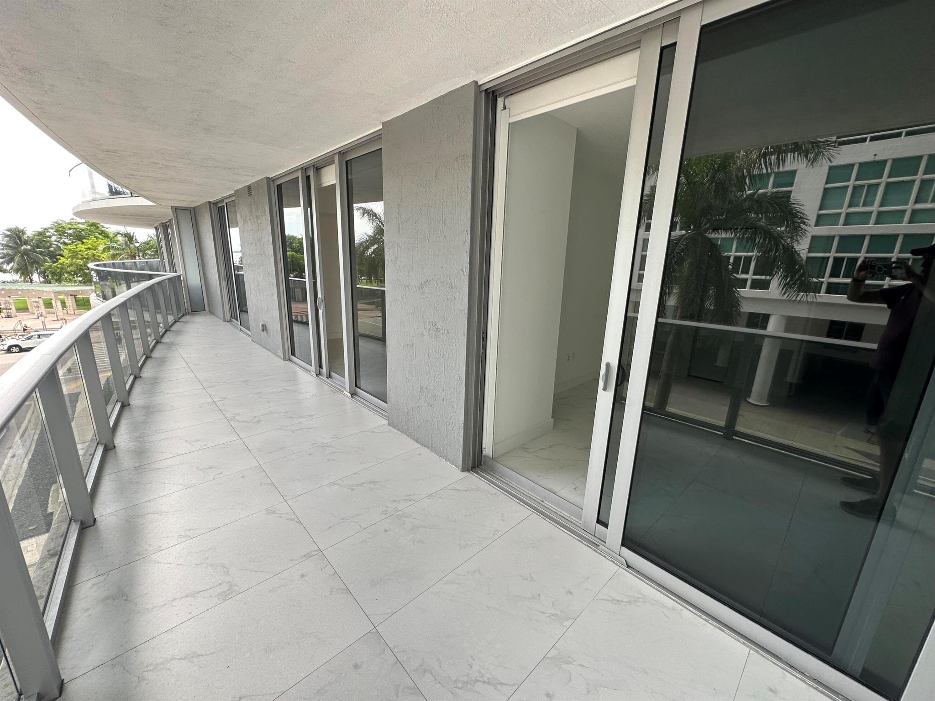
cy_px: 350
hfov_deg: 102.1
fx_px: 378
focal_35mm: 14
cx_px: 468
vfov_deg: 85.7
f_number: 2.2
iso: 40
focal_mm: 2.22
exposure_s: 1/139
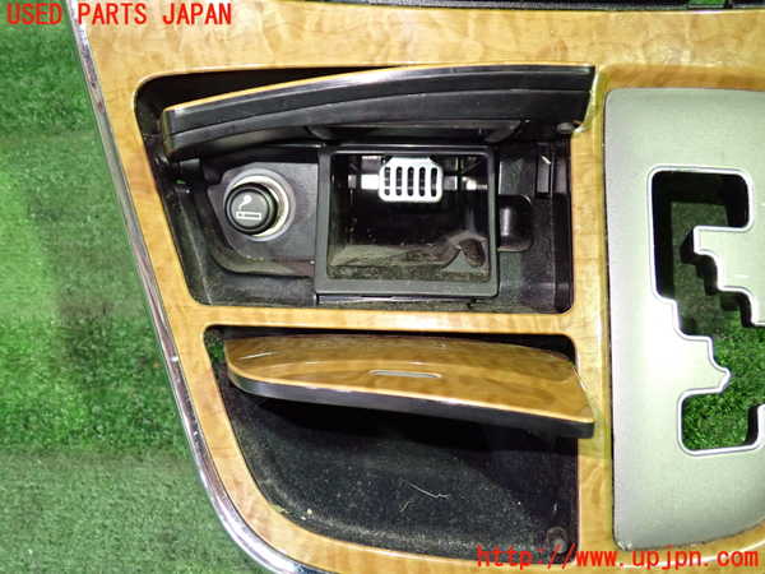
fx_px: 663
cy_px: 287
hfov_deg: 60.0
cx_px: 382
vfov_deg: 46.8
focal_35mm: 30
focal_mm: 5.4
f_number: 2.3
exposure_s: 1/30
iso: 640
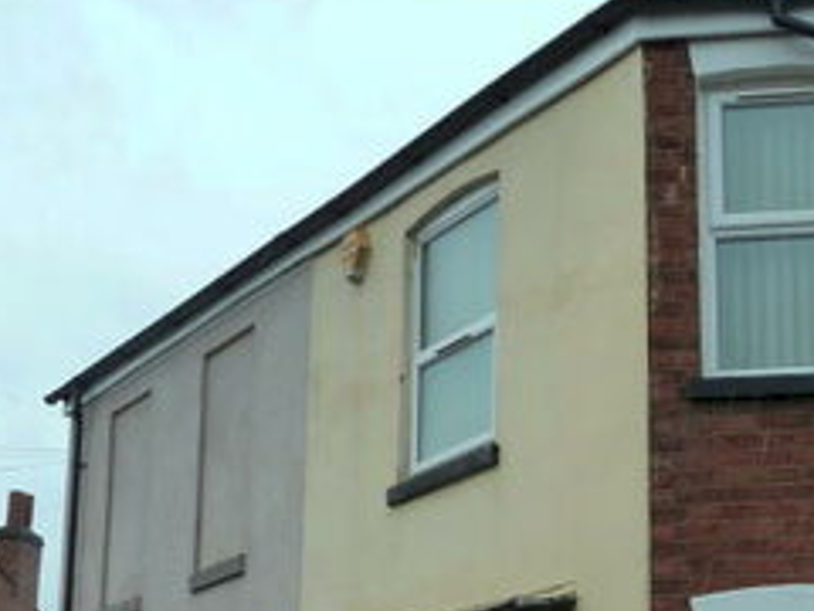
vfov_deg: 19.8
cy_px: 541
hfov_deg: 25.5
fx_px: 1717
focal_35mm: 73
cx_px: 787
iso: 125
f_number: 4
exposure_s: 1/200
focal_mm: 4.1
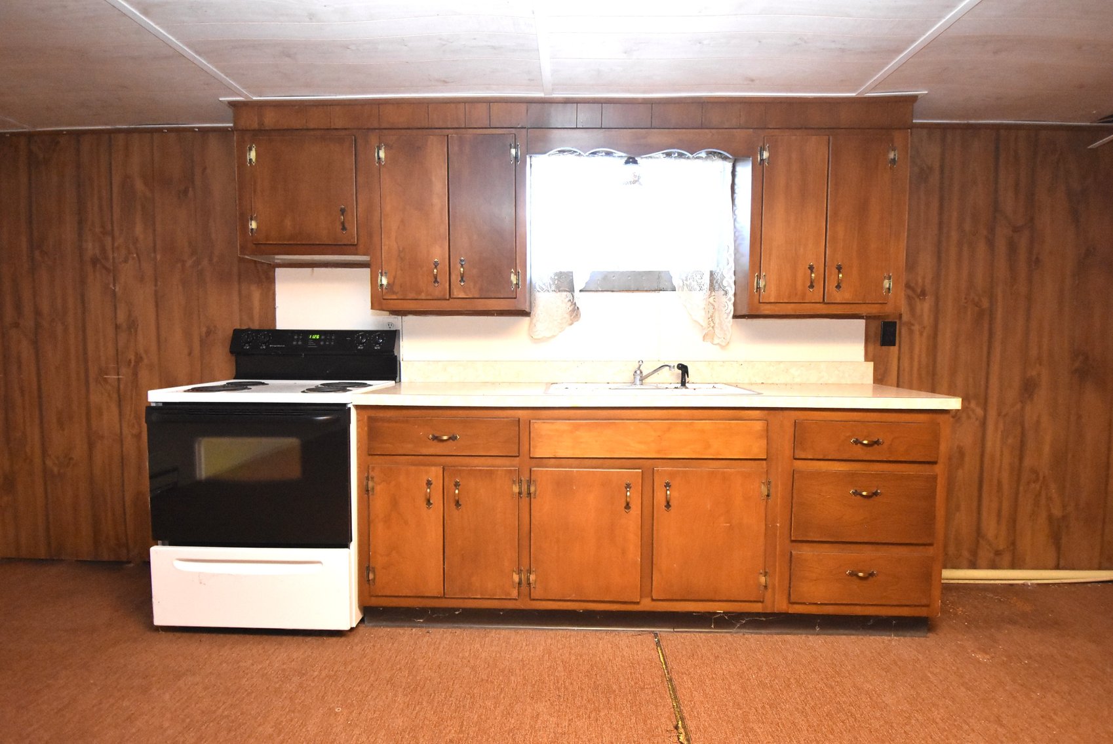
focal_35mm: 18
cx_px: 556
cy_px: 372
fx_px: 557
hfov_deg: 90.0
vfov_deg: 67.5
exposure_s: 1/60
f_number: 4
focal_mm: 12
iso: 6400
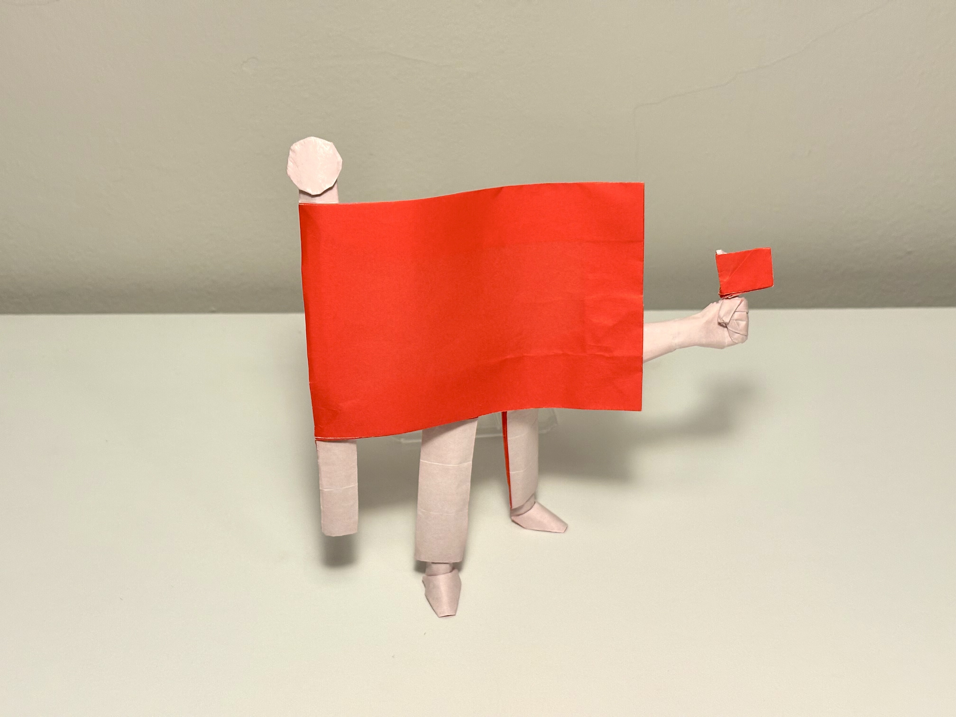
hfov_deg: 36.8
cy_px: 358
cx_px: 478
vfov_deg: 28.0
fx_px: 1436
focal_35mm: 52
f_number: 1.6
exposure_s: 1/60
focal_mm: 5.96
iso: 40
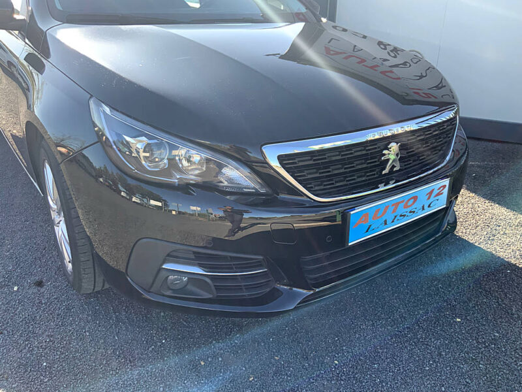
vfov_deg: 48.2
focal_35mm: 29
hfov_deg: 61.7
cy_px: 196
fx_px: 437
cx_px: 261
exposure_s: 1/279
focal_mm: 3
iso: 16
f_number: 1.8
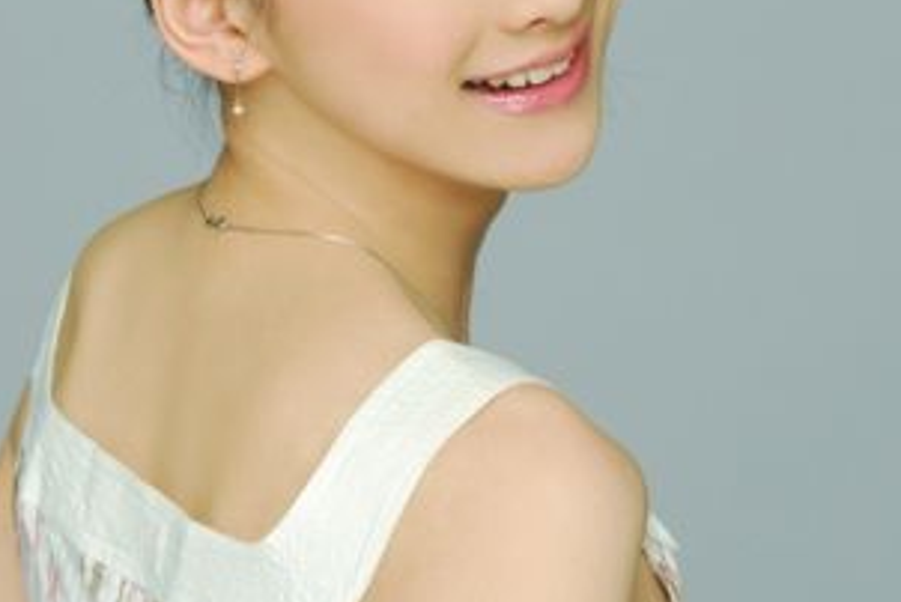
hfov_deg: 8.3
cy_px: 264
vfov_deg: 5.6
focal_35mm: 247
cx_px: 448
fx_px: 6184
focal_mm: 95
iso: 100
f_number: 6.3
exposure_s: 1/80
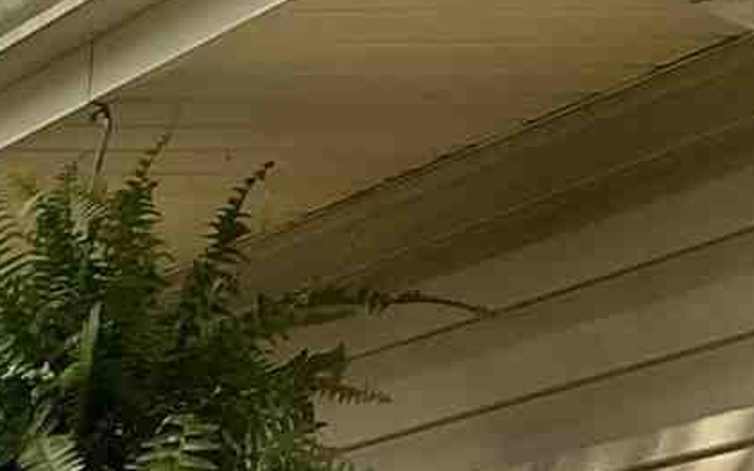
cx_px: -1712
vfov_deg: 5.8
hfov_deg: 8.3
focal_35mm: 201
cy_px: 1723
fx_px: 4130
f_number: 1.8
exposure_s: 1/1232
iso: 32
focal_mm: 4.25
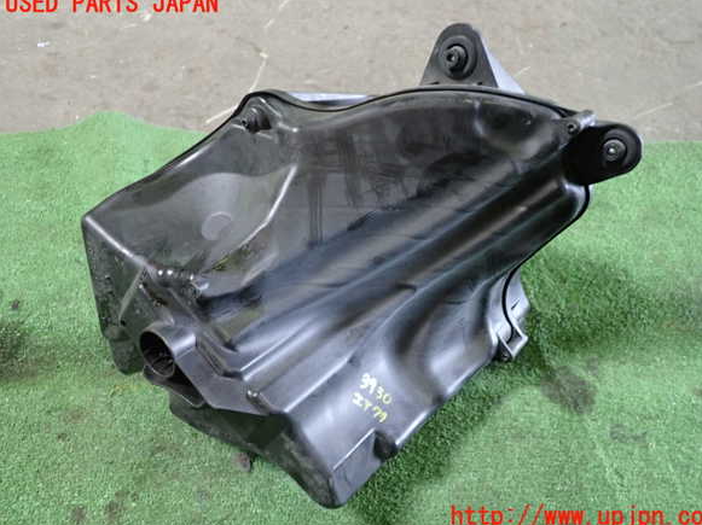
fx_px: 628
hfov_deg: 58.4
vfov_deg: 45.4
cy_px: 261
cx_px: 361
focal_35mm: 31
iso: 320
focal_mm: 5.4
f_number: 2.3
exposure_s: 1/30
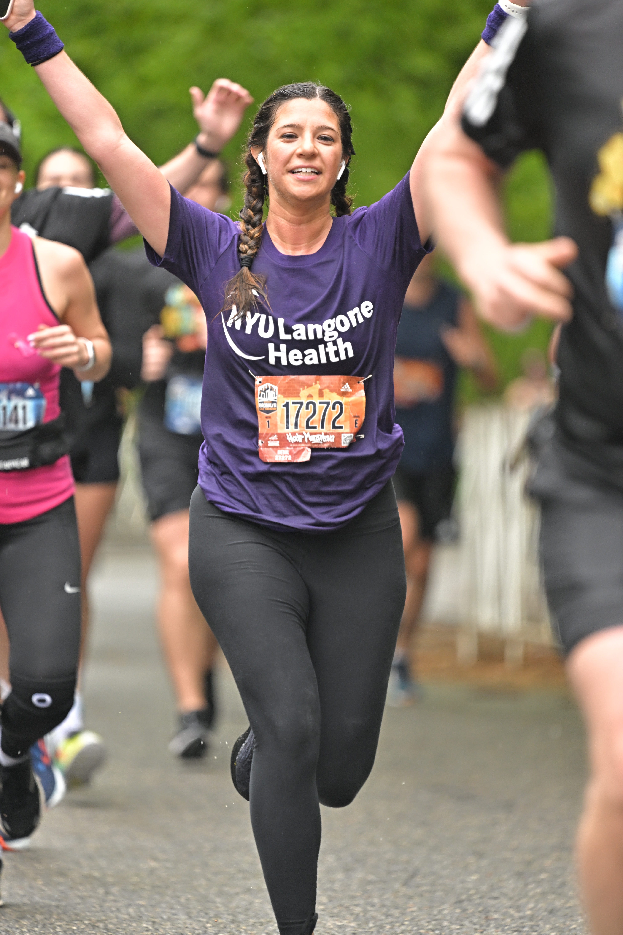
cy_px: 481
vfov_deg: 6.6
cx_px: 303
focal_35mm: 312
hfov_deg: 4.4
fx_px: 8099
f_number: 4
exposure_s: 1/640
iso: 1250
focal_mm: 300
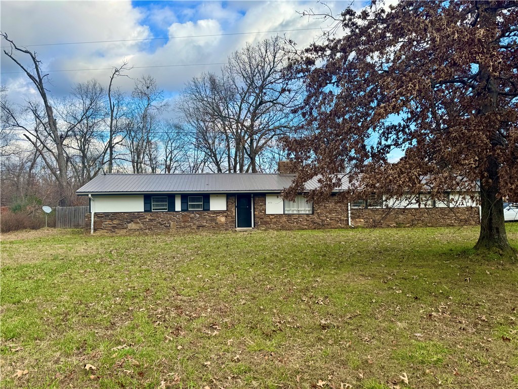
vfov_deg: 56.8
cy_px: 194
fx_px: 359
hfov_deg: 71.6
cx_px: 259
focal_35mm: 24
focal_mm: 6.76
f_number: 1.78
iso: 80
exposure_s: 1/1366
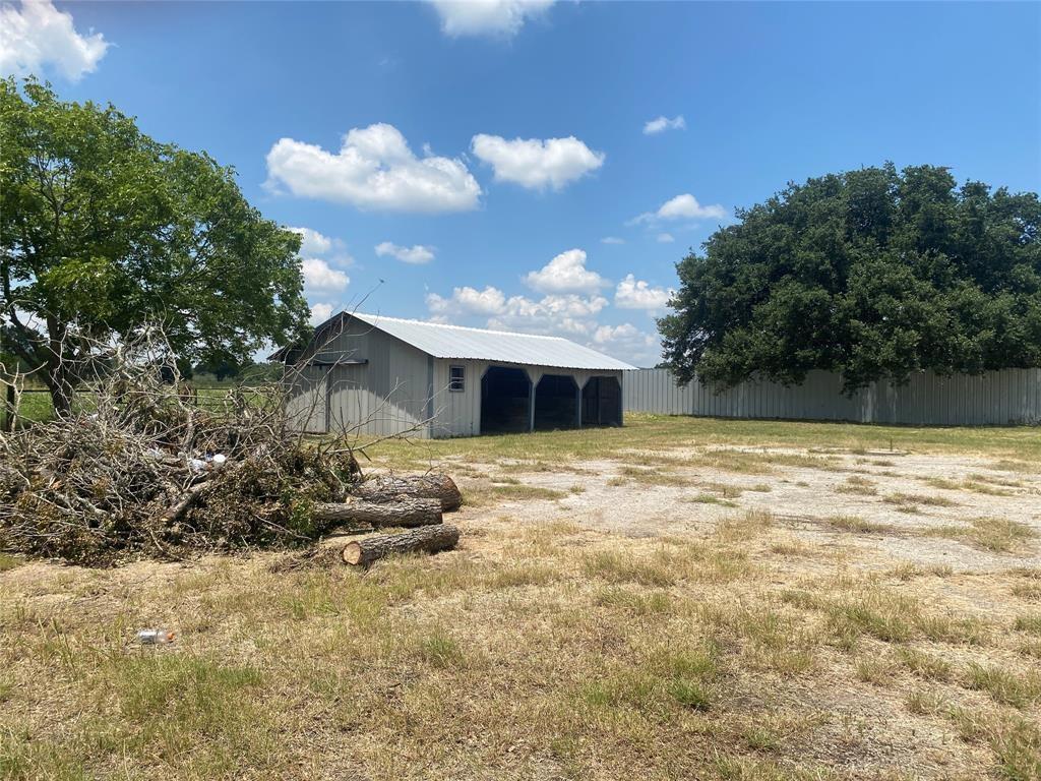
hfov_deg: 67.3
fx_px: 782
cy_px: 390
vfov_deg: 53.1
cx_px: 520
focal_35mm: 26
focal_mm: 4.25
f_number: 1.8
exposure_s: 1/4115
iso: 32
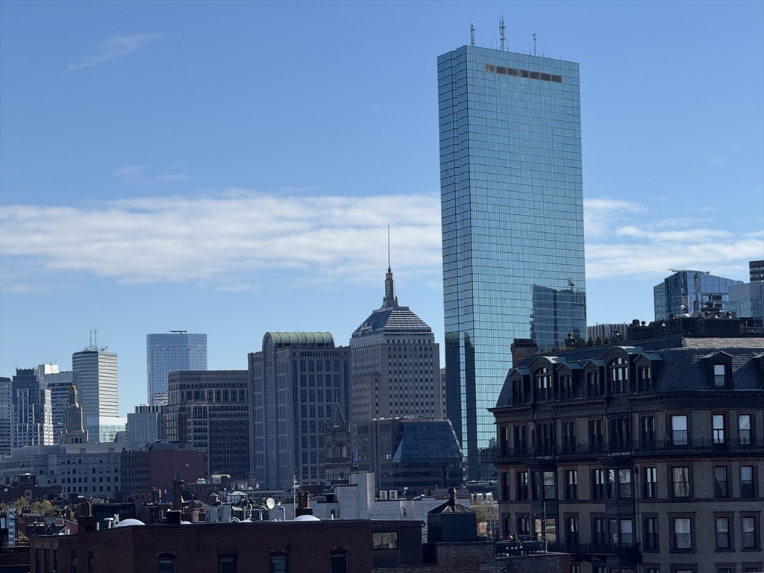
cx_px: 382
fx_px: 2648
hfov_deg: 16.4
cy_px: 286
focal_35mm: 120
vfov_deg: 12.3
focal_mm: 15.66
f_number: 2.8
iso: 50
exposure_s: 1/2146
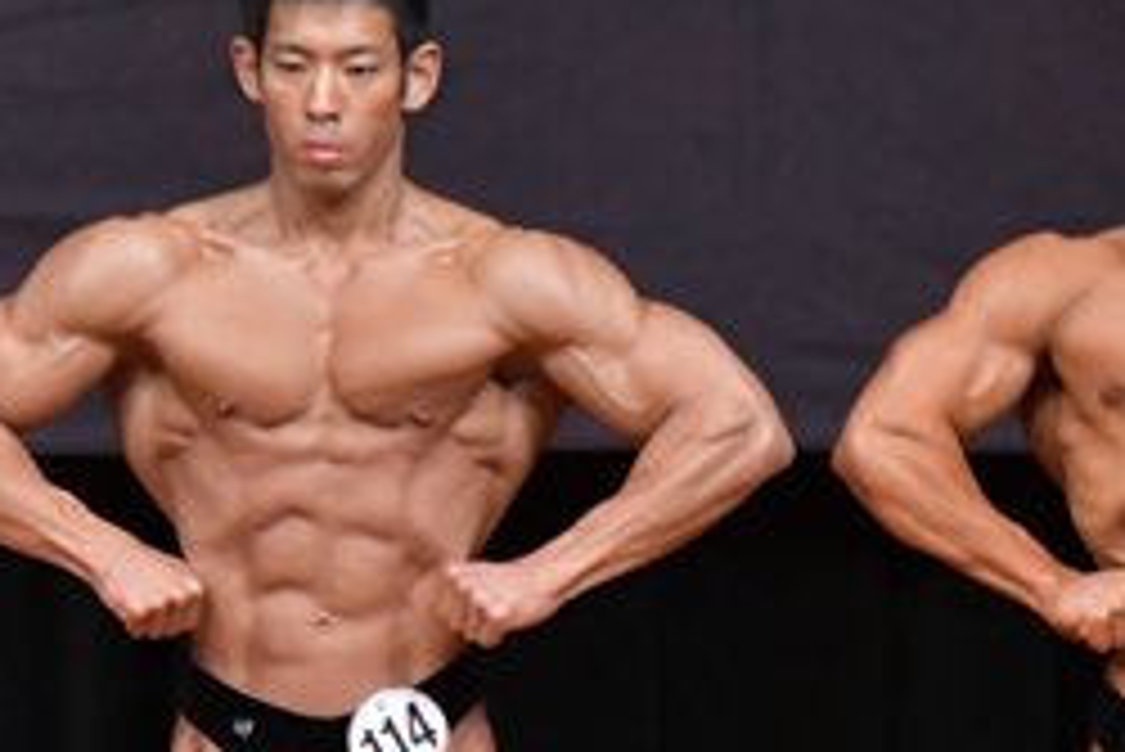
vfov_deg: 1.7
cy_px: 833
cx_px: 1222
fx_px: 24701
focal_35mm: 790
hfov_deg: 2.6
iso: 5000
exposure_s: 1/400
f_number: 5.6
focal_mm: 170
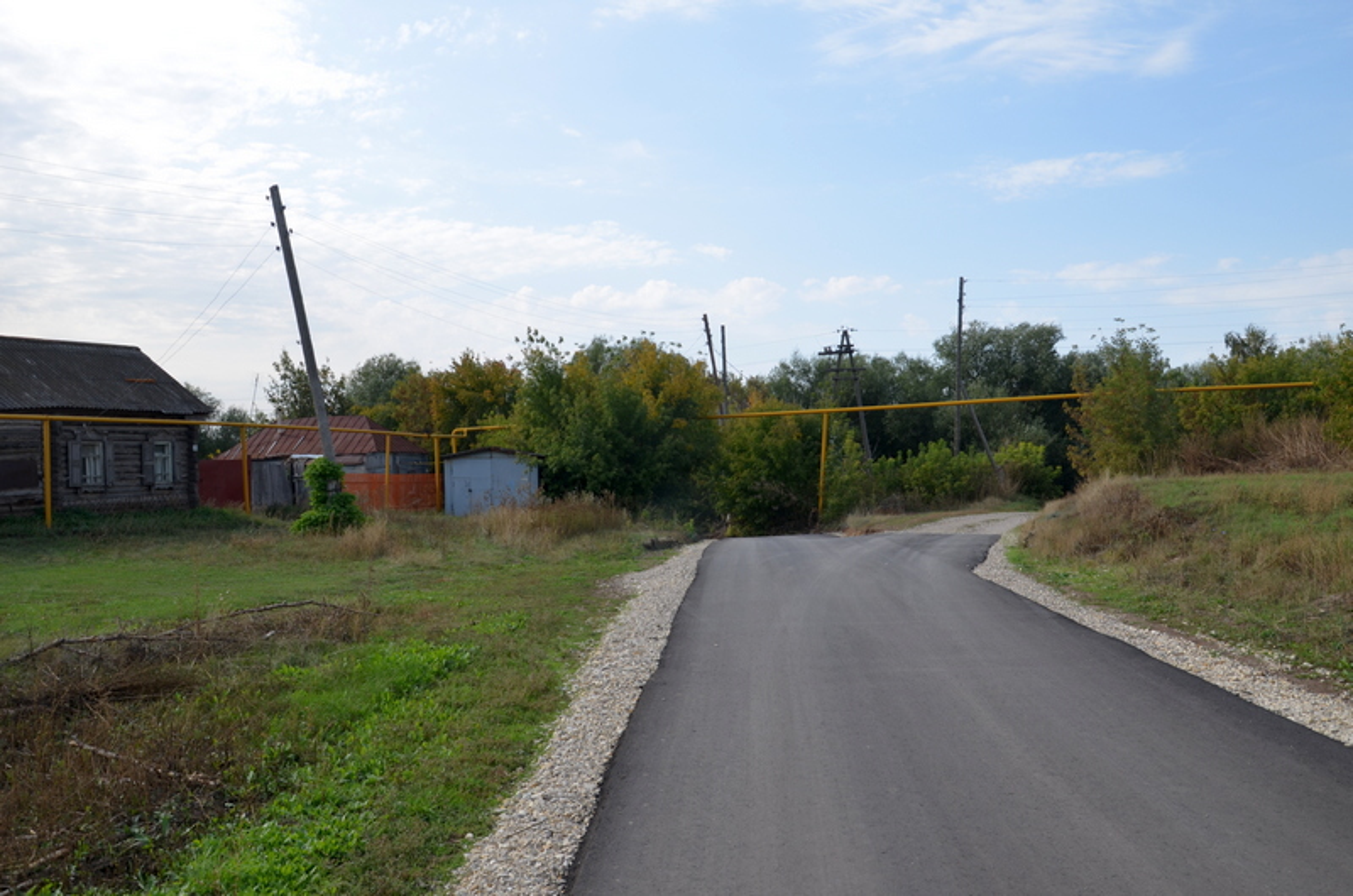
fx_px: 1182
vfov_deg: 41.5
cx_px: 676
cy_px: 448
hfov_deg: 59.6
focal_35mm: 32
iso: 140
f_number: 8
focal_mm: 21
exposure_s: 1/250
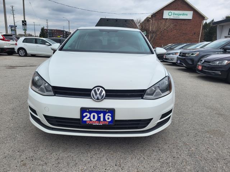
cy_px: 86
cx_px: 115
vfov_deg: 53.1
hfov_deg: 67.3
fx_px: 173
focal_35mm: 26
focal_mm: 5.4
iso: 40
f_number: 1.8
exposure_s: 1/1027
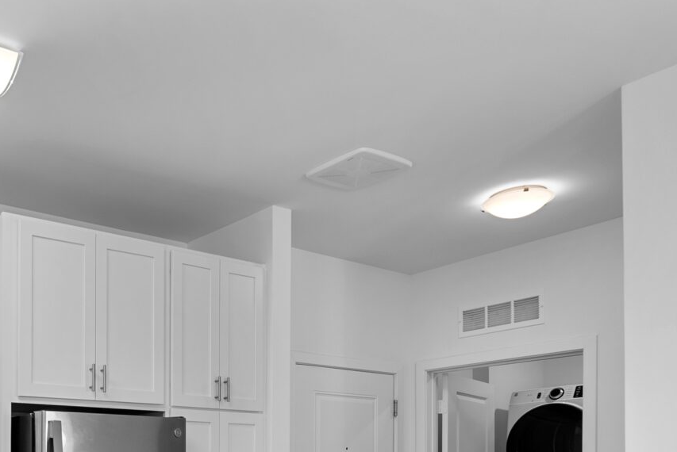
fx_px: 677
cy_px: 485
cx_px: 74
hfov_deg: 47.9
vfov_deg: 32.8
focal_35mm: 36
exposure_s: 1/20
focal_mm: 16
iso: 320
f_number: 7.1
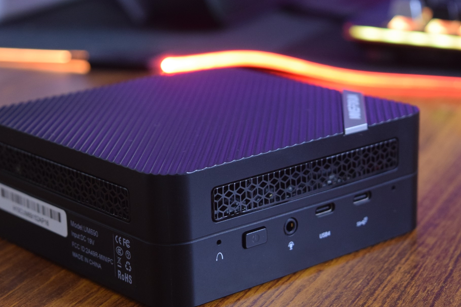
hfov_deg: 21.9
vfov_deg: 14.7
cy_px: 166
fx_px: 1191
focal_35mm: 93
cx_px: 213
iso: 1600
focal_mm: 52
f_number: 5.6
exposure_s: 1/10
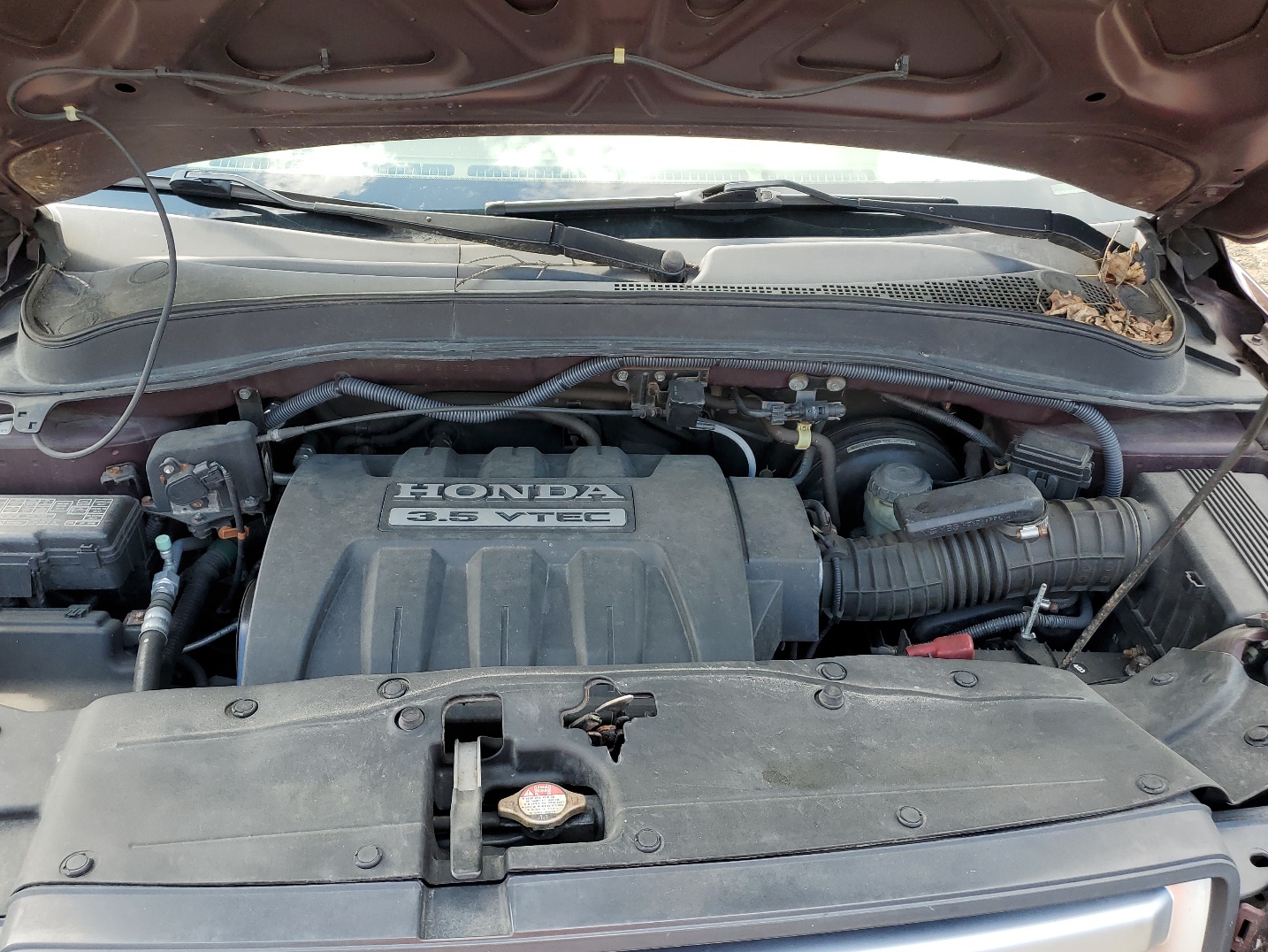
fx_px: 1062
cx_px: 598
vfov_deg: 48.2
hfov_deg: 61.6
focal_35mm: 29
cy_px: 513
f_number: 1.5
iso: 50
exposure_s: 1/303
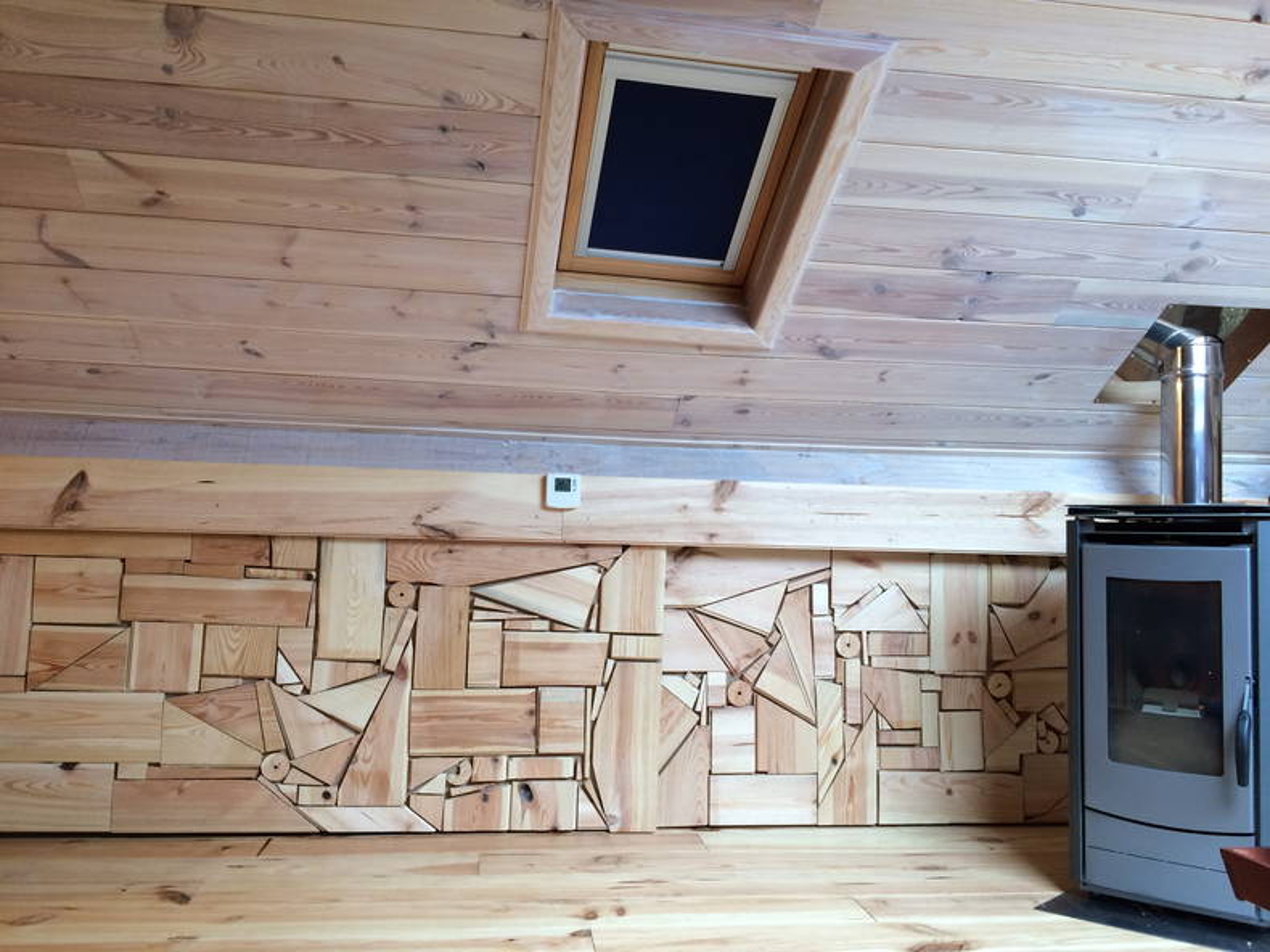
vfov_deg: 48.2
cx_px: 635
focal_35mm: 29
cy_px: 476
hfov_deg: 61.7
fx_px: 1064
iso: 50
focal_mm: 4.15
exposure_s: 1/33
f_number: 2.2
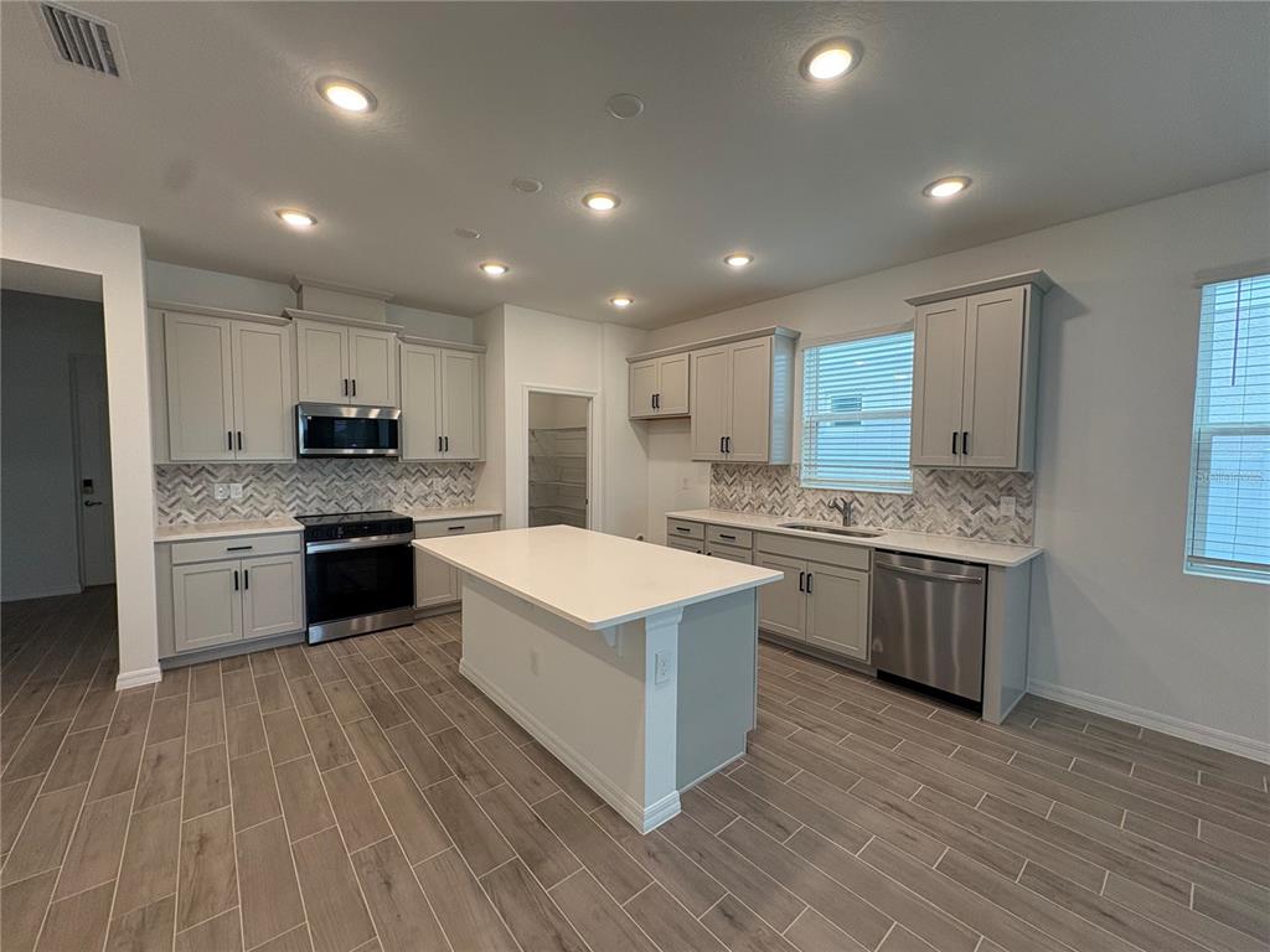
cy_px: 476
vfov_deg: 85.7
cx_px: 635
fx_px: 514
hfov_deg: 102.1
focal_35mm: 14
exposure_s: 1/120
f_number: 2.2
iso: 100
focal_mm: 2.22
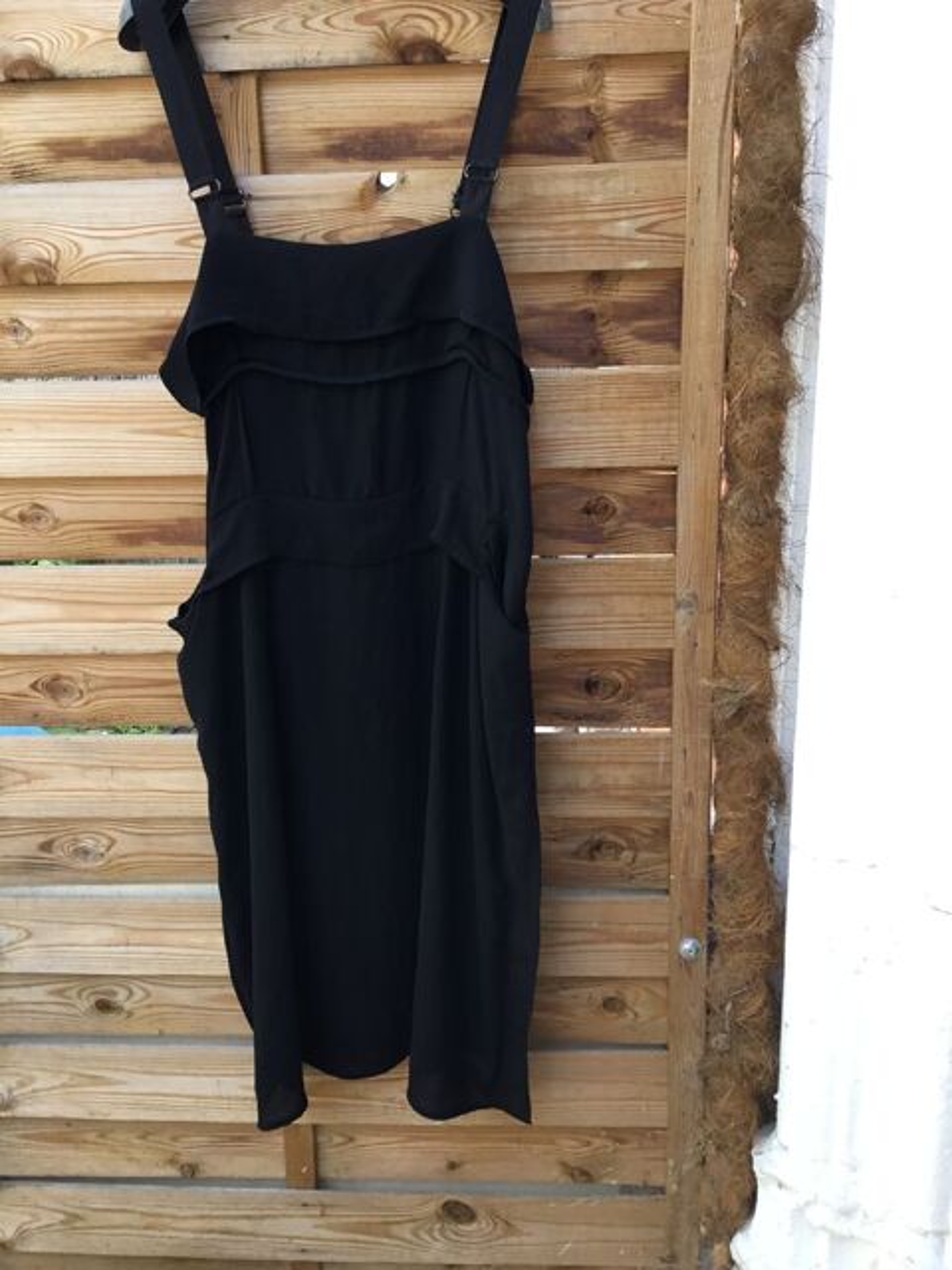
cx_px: 476
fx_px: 1137
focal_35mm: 31
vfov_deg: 58.4
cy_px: 635
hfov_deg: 45.4
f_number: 2.4
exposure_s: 1/50
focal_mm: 3.3
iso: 32
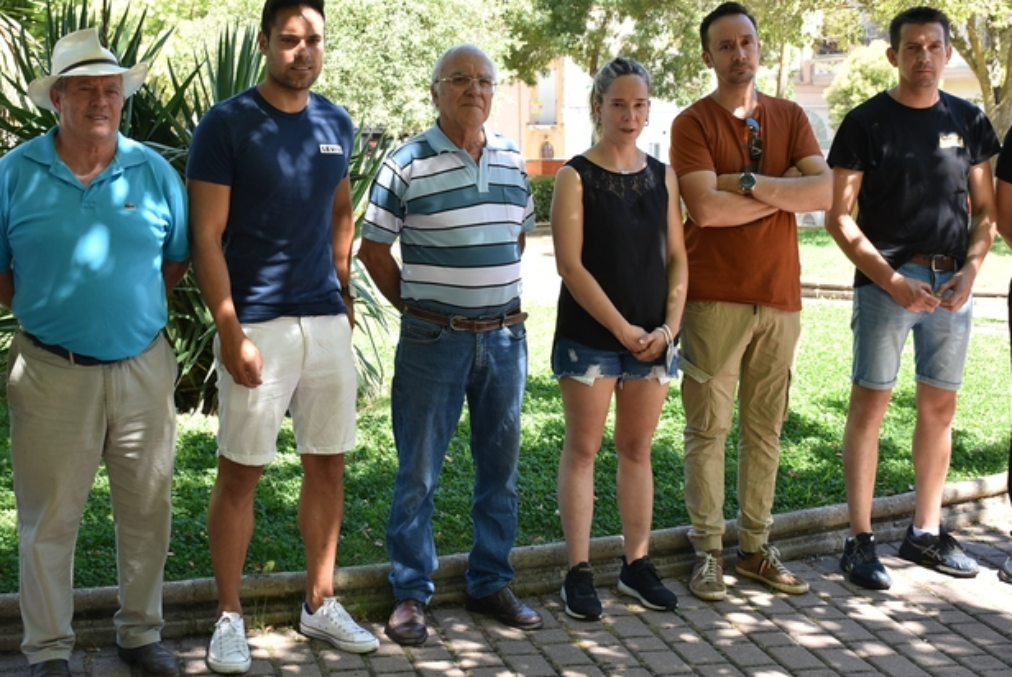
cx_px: 475
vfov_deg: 23.8
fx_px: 1604
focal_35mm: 57
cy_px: 307
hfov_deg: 35.0
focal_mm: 26
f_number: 3.8
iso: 100
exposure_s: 1/125
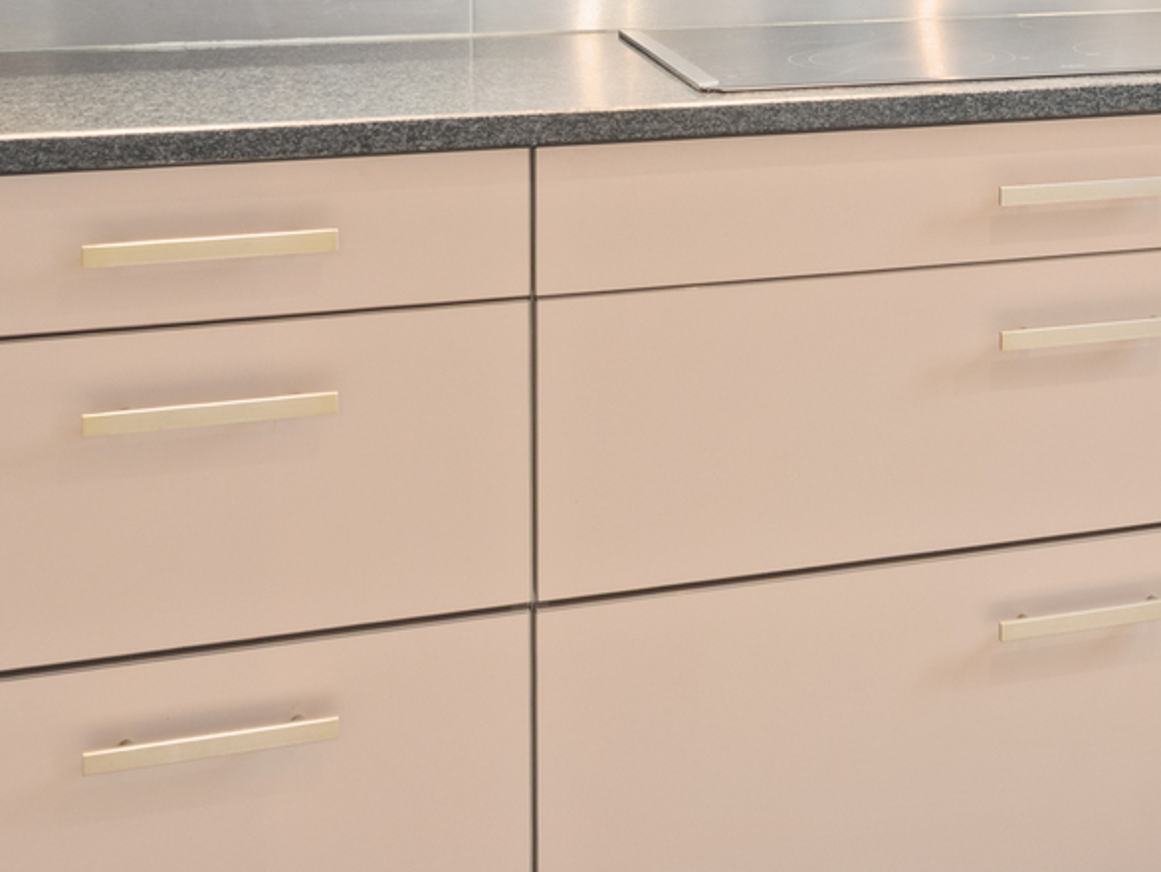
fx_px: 2114
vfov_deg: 21.6
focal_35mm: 63
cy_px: -169
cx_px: 1133
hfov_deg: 28.9
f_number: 11
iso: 250
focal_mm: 16
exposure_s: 5
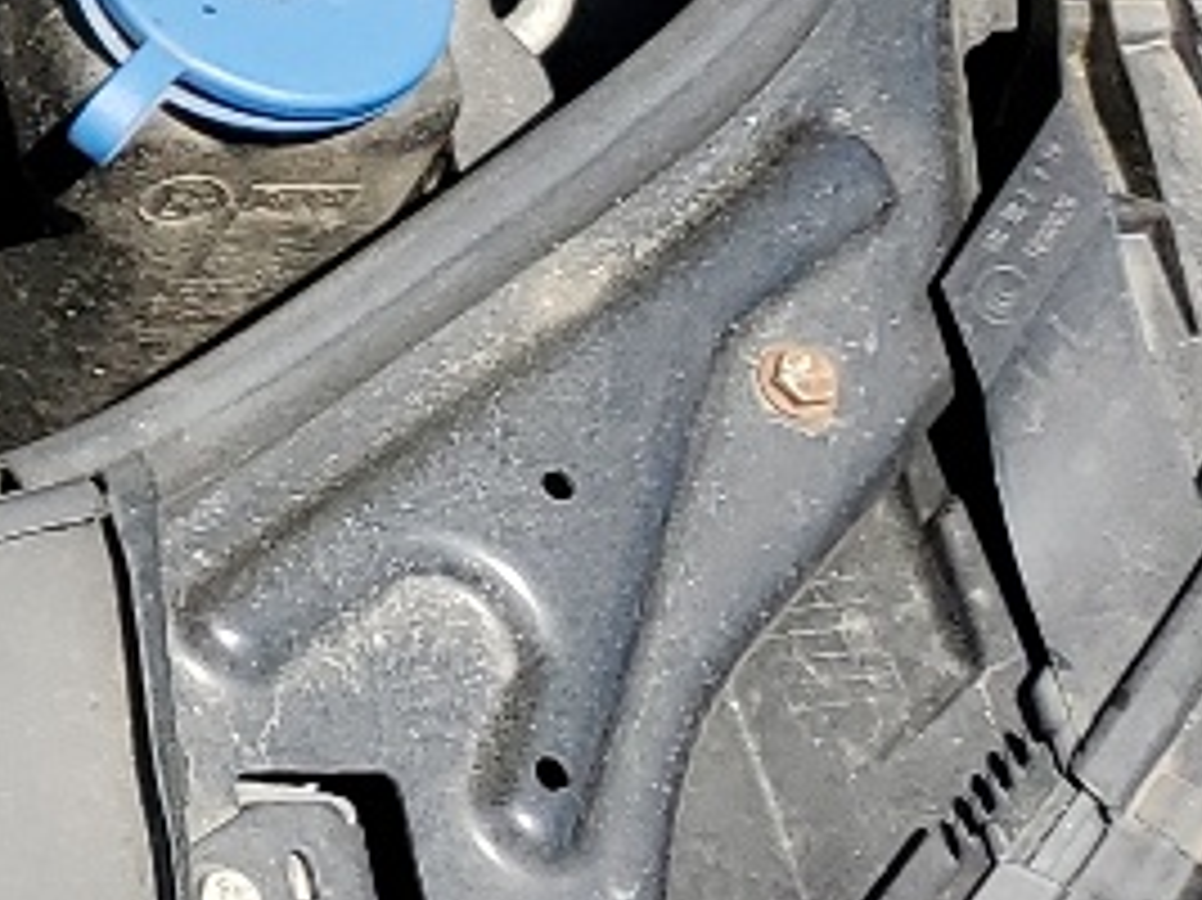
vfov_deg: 9.0
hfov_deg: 10.1
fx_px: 5414
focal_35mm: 156
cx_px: -2138
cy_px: -810
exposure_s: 1/1250
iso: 50
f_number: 1.5
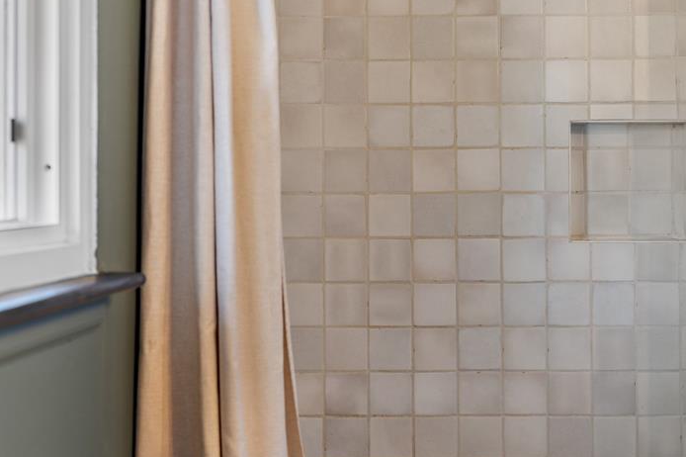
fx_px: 1124
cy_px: 171
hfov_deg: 33.7
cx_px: 442
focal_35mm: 59
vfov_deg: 22.9
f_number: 2.8
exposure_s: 1/4
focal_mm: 40
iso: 100
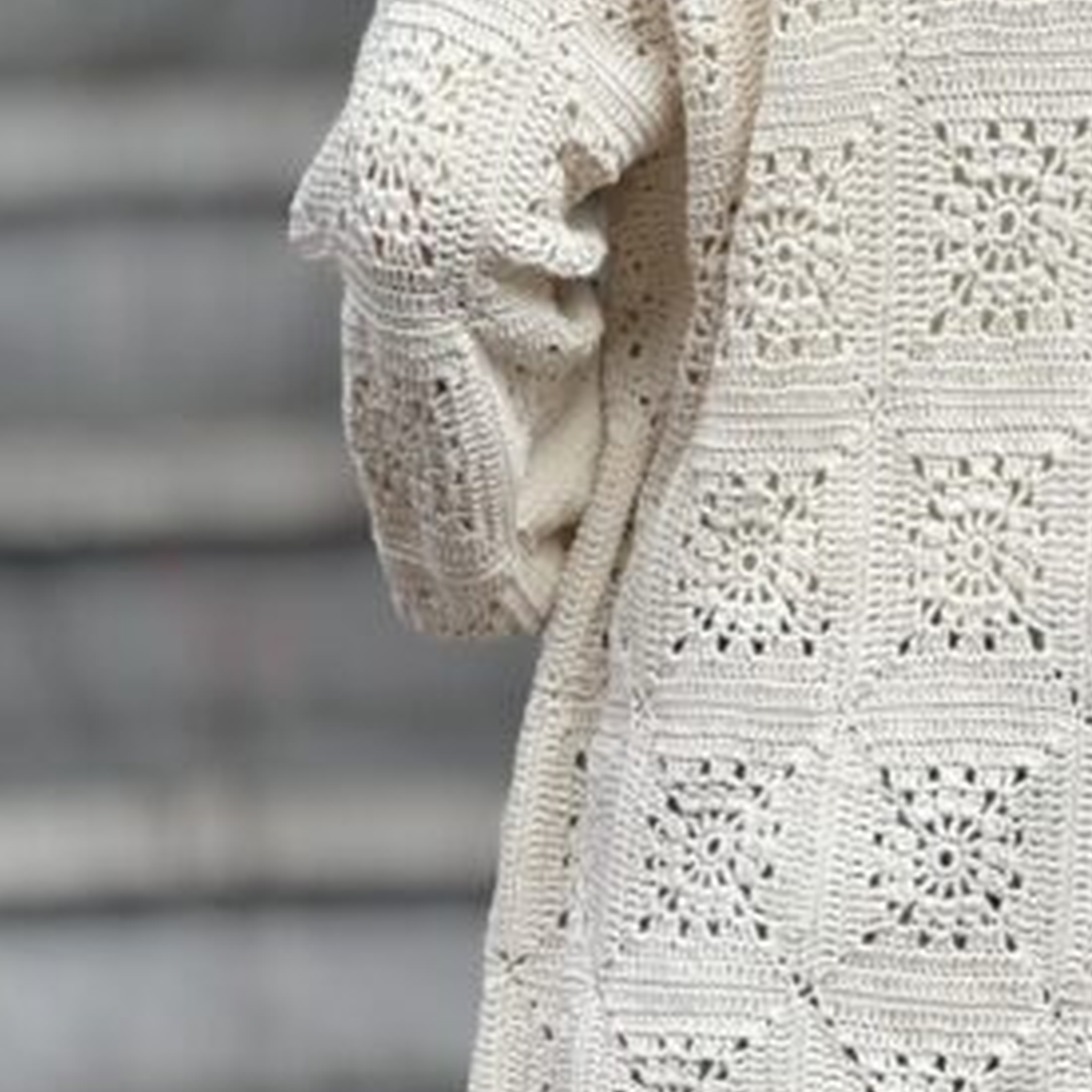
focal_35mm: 309
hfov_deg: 5.7
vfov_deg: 5.7
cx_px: 1120
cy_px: 318
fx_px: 11028
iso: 50
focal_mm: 15.66
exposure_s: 1/736
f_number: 2.8
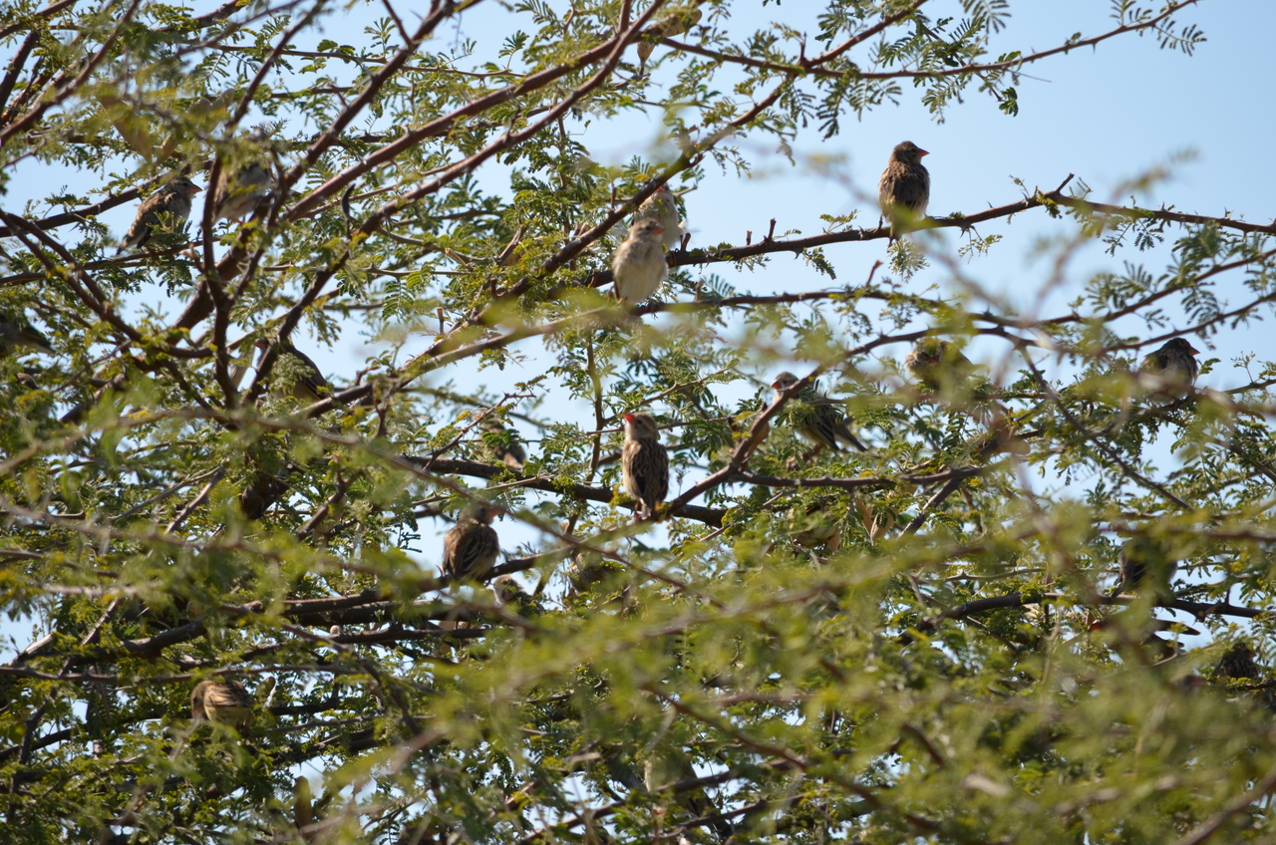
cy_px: 422
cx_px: 638
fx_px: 15918
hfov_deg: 4.6
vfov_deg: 3.0
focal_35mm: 450
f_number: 6.3
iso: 200
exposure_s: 1/640
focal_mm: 300
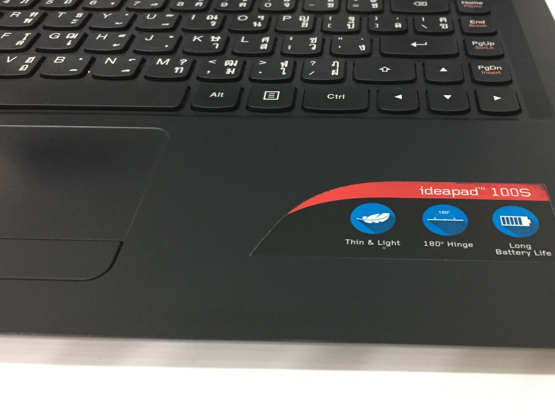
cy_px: 146
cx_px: 348
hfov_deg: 47.4
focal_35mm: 39
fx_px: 625
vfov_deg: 36.5
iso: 200
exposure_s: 1/33
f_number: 2.2
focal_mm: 4.15
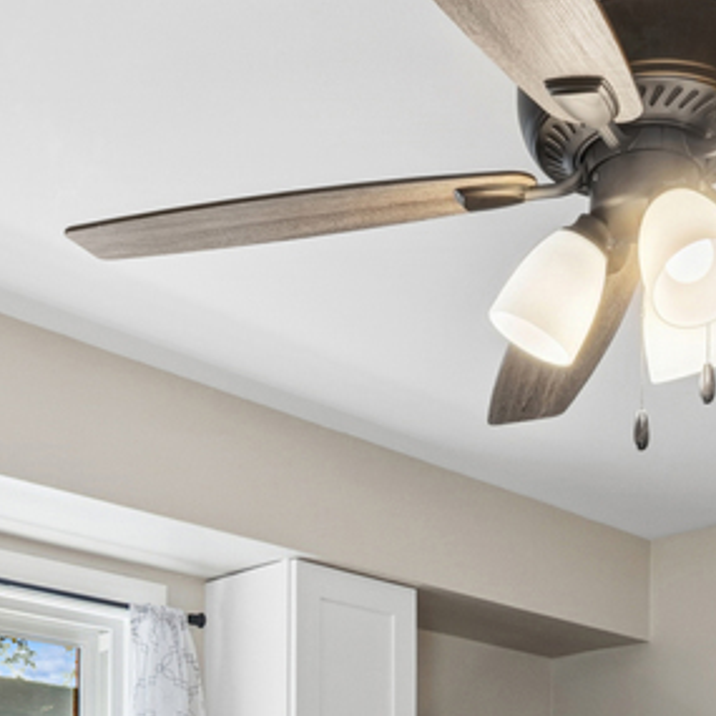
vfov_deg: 25.4
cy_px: 932
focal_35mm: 58
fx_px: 1357
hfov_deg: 29.5
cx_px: 404
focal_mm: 12
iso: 320
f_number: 9
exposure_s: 1/20
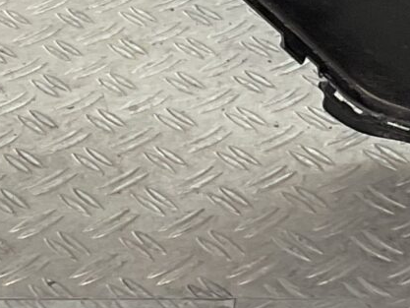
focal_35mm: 178
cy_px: 12
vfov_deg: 8.3
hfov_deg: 11.1
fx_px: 2109
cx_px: 206
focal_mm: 3
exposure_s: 1/100
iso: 25
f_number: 1.8
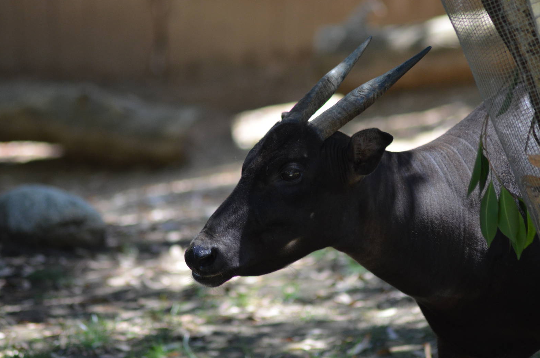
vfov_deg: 3.7
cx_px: 272
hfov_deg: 5.7
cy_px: 180
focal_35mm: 365
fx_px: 5463
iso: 1000
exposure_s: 1/500
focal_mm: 240
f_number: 5
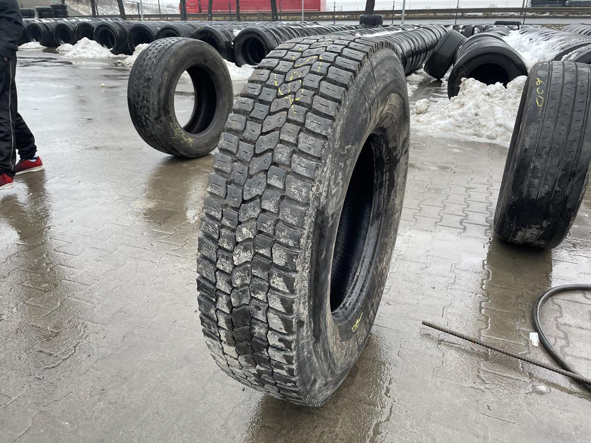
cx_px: 296
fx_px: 444
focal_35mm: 26
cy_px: 222
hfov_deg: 67.3
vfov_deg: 53.1
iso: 80
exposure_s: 1/121
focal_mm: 4.2
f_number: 1.6
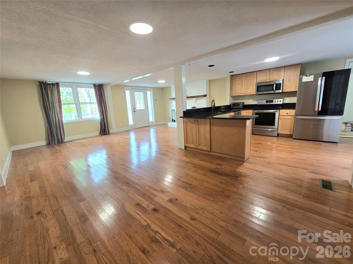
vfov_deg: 89.9
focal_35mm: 13
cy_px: 132
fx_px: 133
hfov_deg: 106.2
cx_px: 176
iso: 200
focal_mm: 2.2
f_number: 2.2
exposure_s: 1/60.2
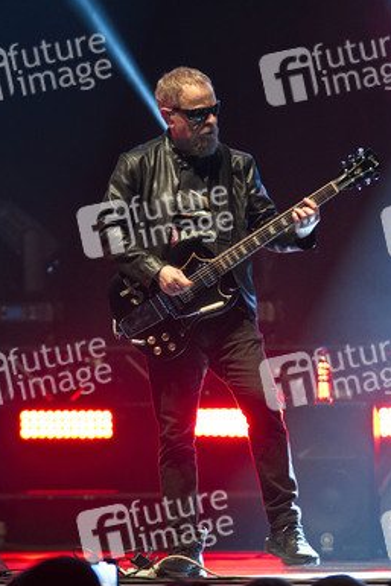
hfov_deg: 6.3
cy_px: 298
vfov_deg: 9.4
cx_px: 199
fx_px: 3548
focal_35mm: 218
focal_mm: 210
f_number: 2.8
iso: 1600
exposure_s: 1/125
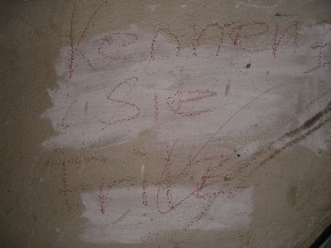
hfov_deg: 49.0
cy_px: 124
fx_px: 363
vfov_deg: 37.7
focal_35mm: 38
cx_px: 166
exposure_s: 1/60
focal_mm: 7.9
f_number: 2.8
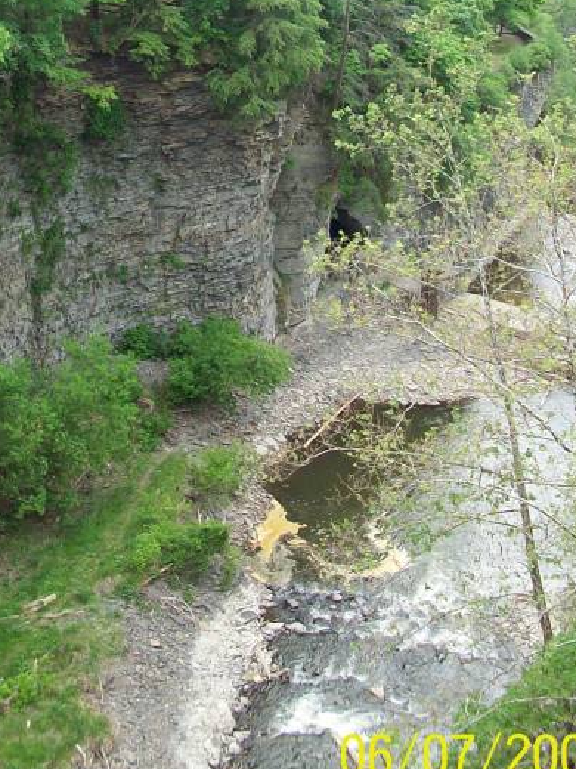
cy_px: 98
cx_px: 161
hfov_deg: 21.8
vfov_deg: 28.0
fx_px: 1486
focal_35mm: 67
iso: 80
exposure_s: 1/207
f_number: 2.8
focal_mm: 5.7
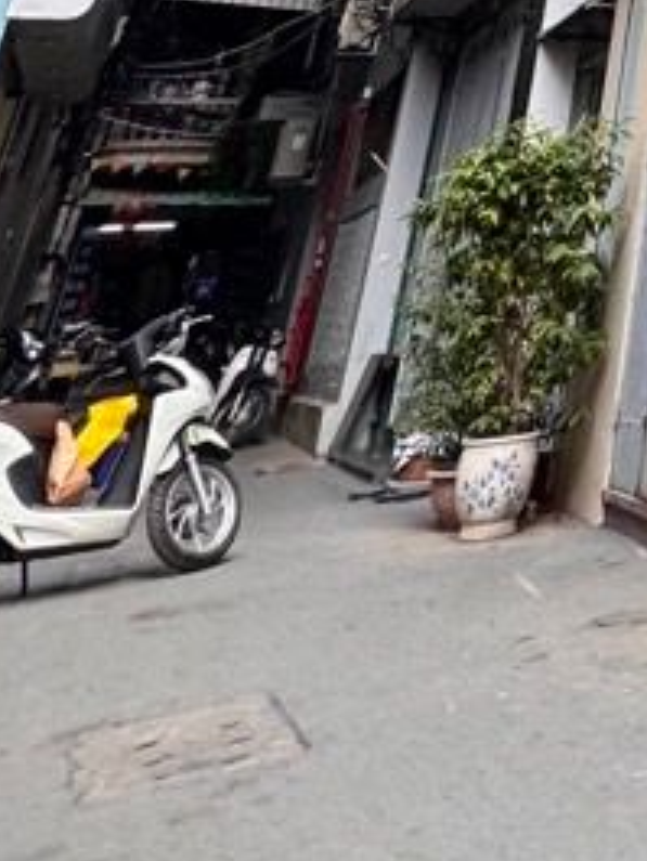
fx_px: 1345
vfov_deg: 24.9
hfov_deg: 19.1
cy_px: -504
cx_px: 1222
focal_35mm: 54
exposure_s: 1/177
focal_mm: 2.22
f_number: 2.2
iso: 40
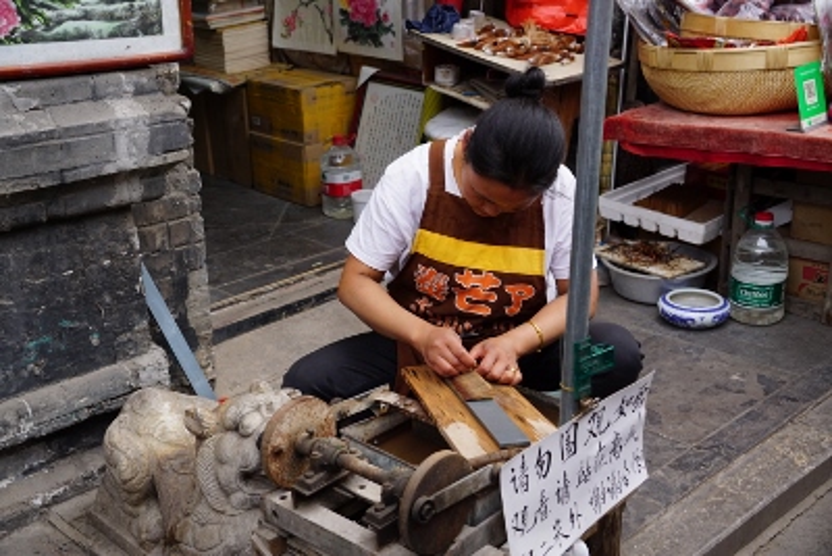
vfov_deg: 29.9
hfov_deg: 43.6
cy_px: 278
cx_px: 416
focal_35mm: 45
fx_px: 1040
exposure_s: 1/80
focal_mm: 30
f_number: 5
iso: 100
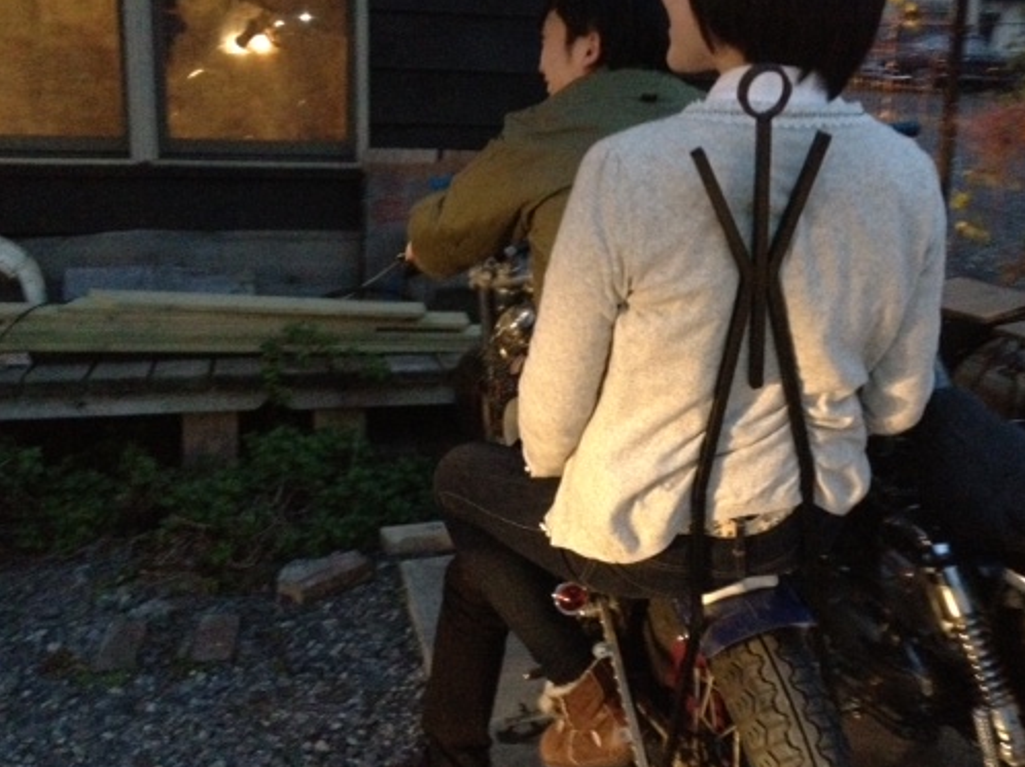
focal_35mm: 45
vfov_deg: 32.1
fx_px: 1332
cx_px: 622
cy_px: 337
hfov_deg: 41.9
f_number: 2.4
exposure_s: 1/15
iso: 800
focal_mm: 4.28
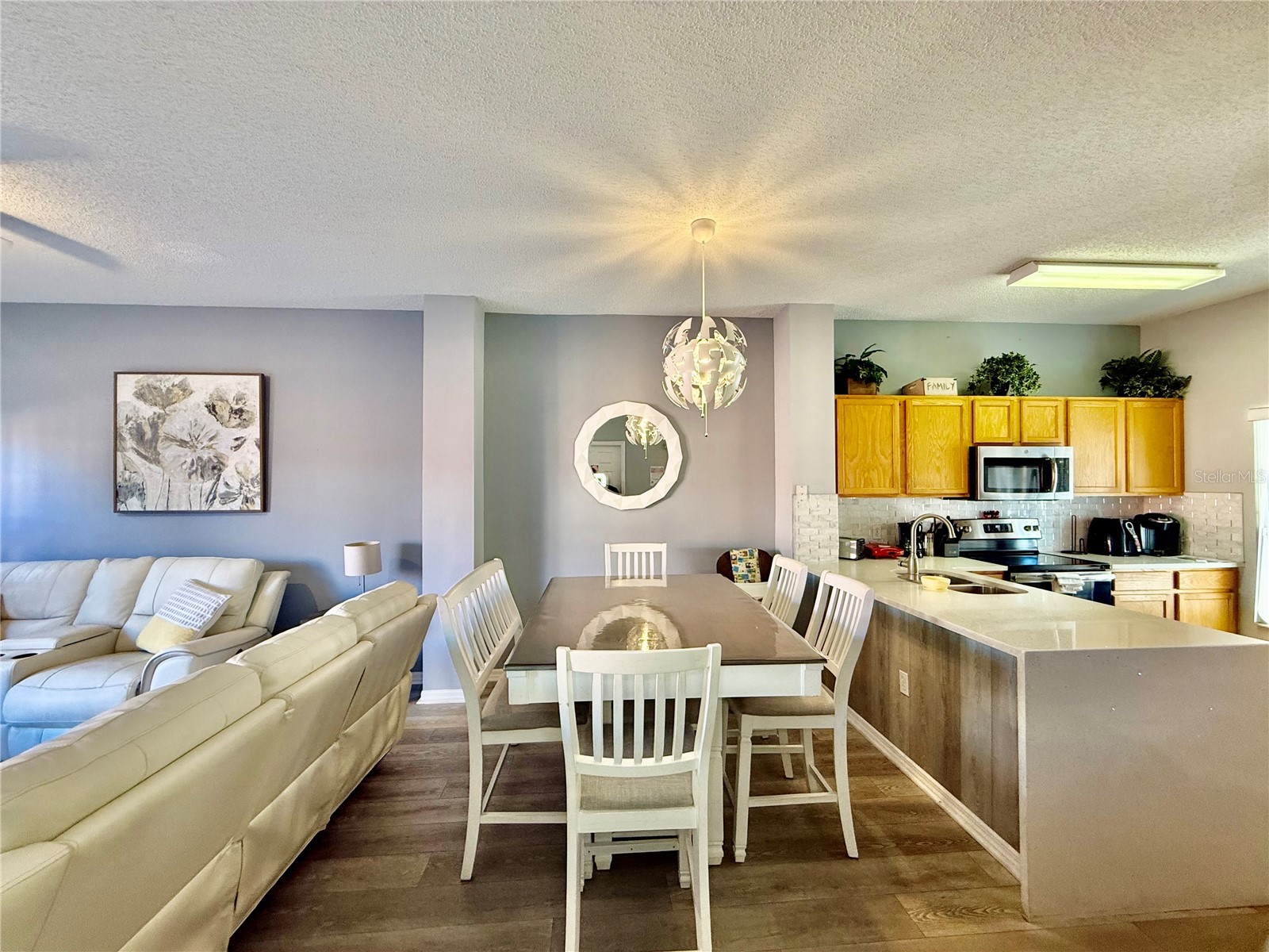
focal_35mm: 14
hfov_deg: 102.1
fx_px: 513
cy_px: 476
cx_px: 634
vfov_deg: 85.7
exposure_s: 1/81
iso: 250
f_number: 2.2
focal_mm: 2.22
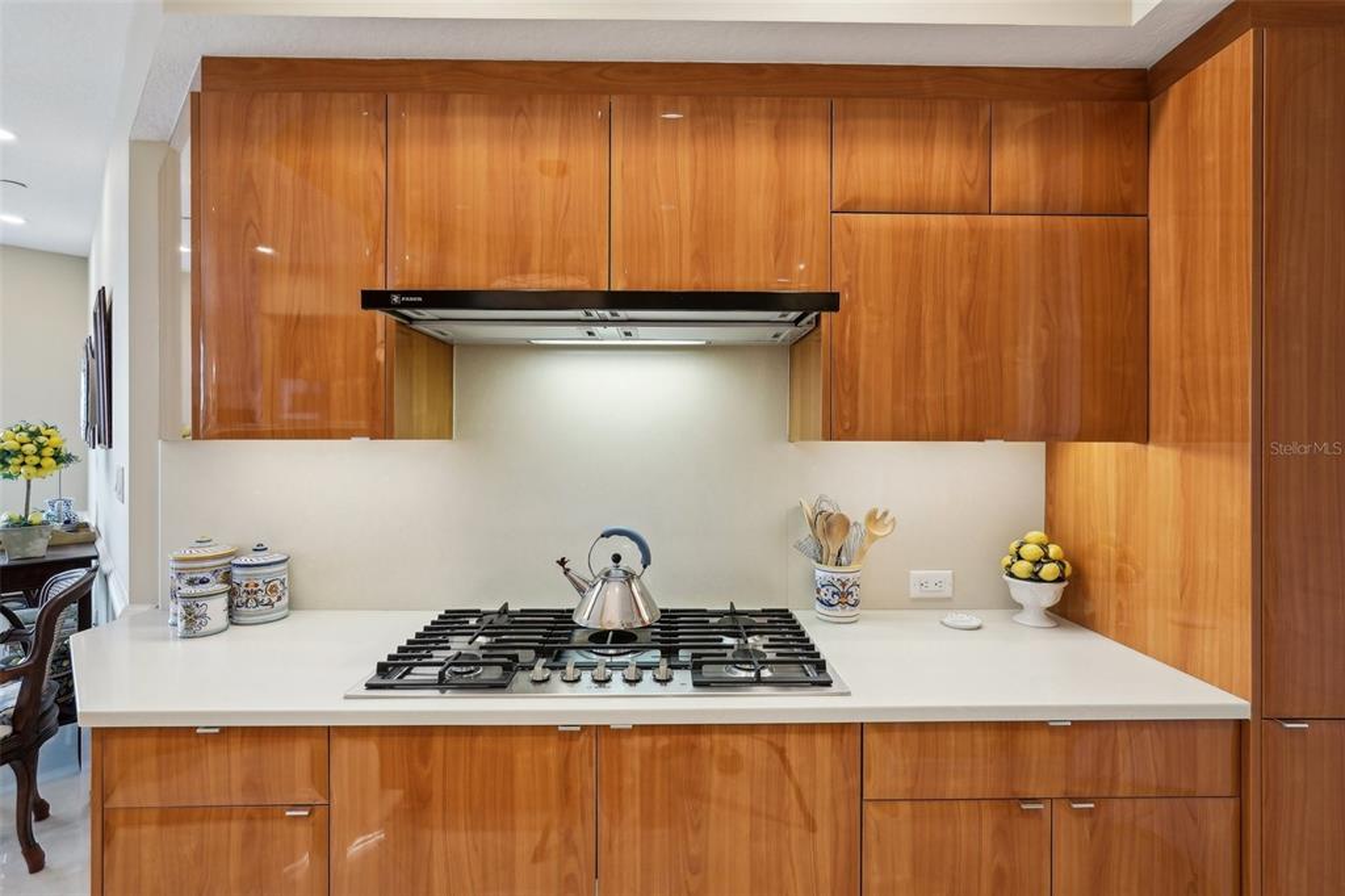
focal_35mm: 16
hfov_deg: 96.8
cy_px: 448
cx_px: 672
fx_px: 598
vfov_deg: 73.7
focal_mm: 16
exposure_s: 1/10
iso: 400
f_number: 8
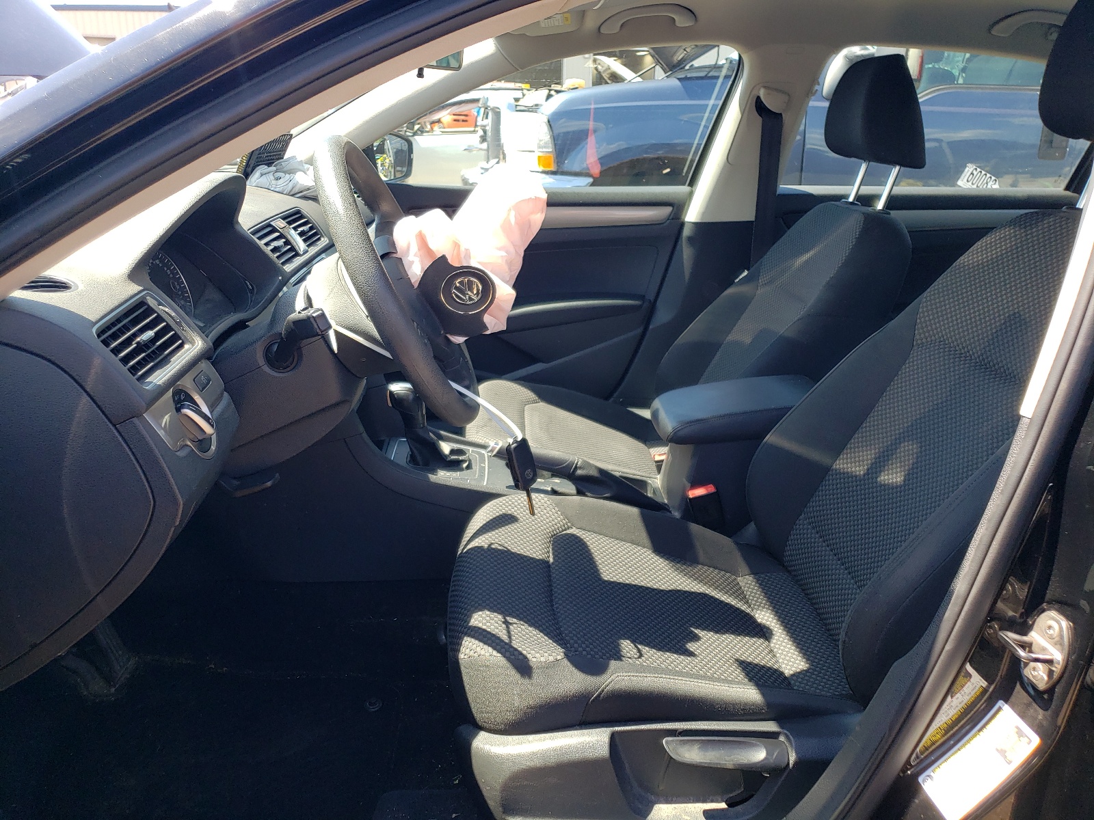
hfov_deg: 67.3
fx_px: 822
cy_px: 410
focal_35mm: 26
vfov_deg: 53.1
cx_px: 547
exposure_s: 1/400
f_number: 1.5
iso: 50
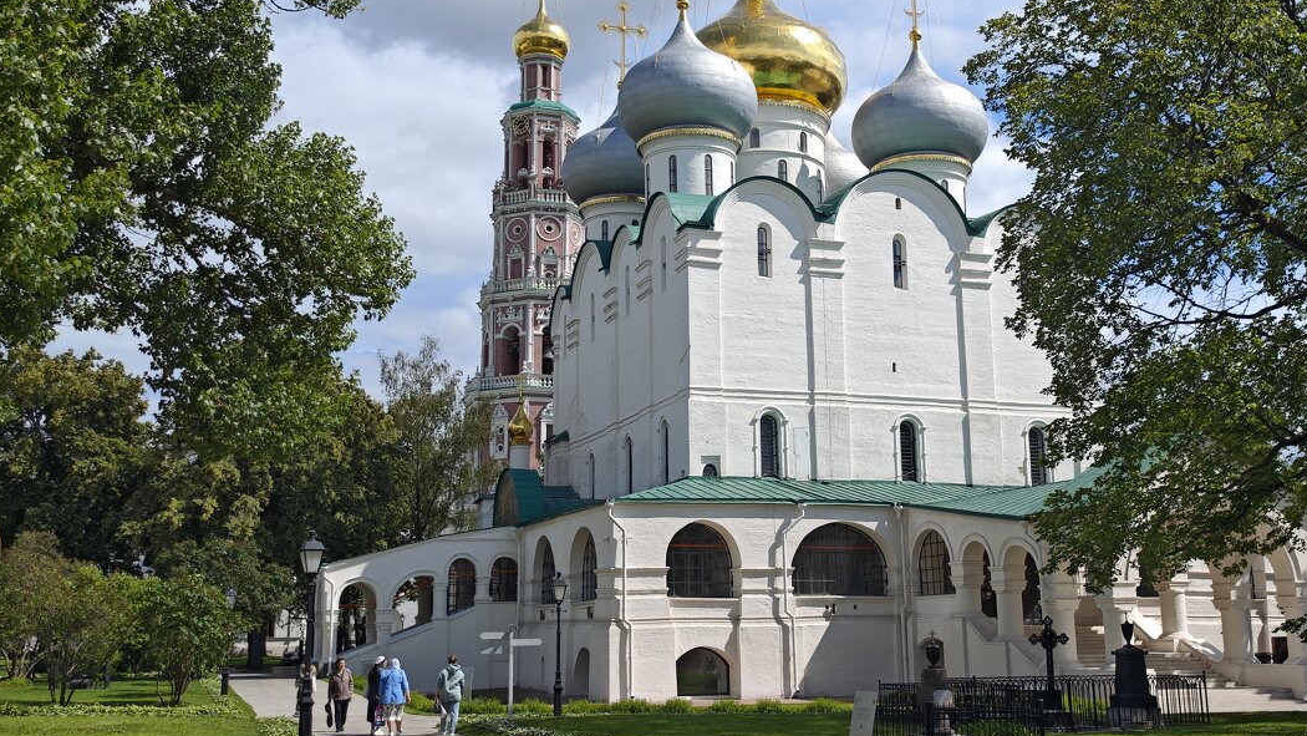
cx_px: 662
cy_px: 326
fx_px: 1421
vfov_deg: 29.0
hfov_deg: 49.4
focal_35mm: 41
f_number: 2
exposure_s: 1/1827
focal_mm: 8.72
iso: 50
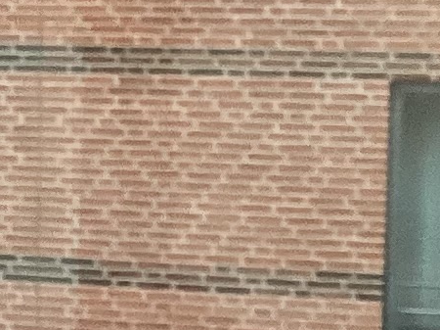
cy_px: 129
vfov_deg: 6.6
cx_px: -835
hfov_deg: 7.8
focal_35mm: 225
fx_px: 2858
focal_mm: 3.3
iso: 250
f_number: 2.4
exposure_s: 1/50
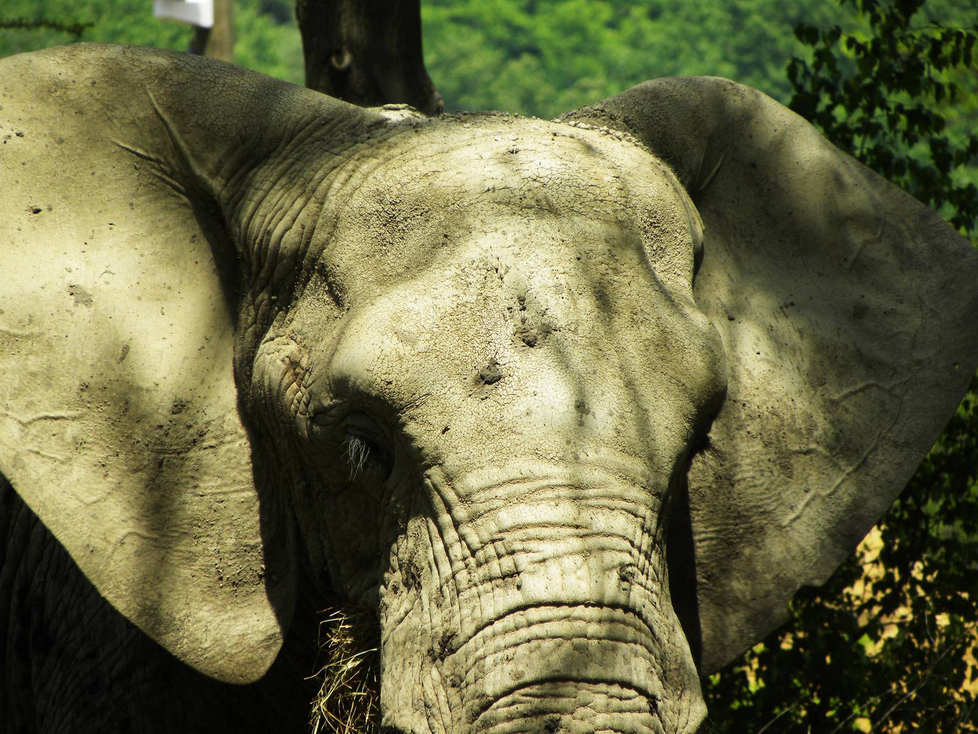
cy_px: 367
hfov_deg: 3.6
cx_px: 489
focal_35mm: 550
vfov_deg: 2.7
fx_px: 15539
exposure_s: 1/256
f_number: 5
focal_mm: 97.8
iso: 64
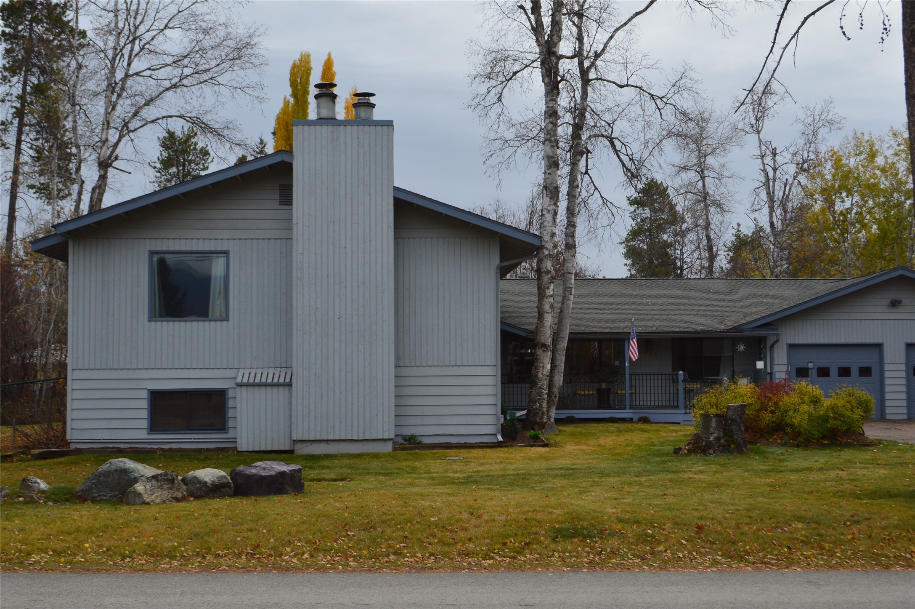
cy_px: 304
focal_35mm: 42
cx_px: 458
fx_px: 1067
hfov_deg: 46.4
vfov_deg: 31.8
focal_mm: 28
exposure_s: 1/160
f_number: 9
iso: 400
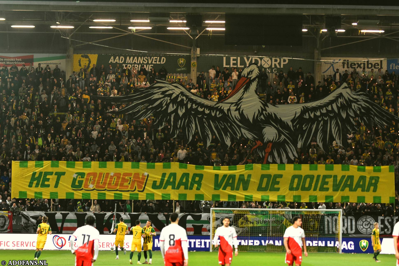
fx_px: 1695
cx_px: 200
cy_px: 133
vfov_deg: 9.0
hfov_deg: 13.4
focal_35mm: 153
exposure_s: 1/160
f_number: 2.8
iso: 2000
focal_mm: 102
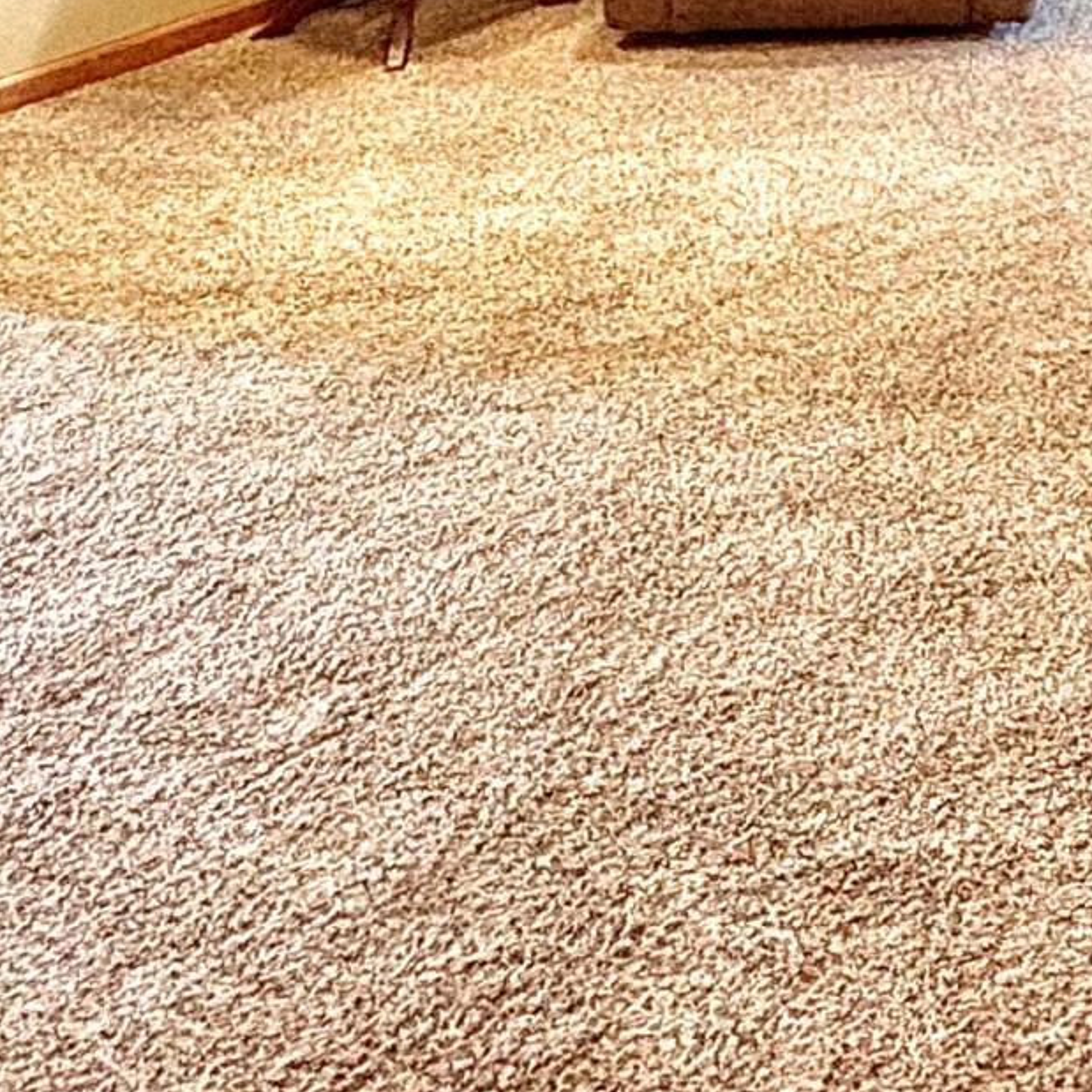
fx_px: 2141
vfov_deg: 22.5
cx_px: 1402
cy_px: -617
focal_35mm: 60
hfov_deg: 25.0
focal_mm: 2.22
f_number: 2.2
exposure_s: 1/60
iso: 320
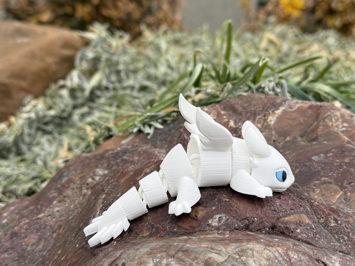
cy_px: 117
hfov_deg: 34.9
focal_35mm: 55
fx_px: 564
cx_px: 185
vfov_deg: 26.5
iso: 80
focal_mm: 6.76
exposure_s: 1/769
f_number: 1.78
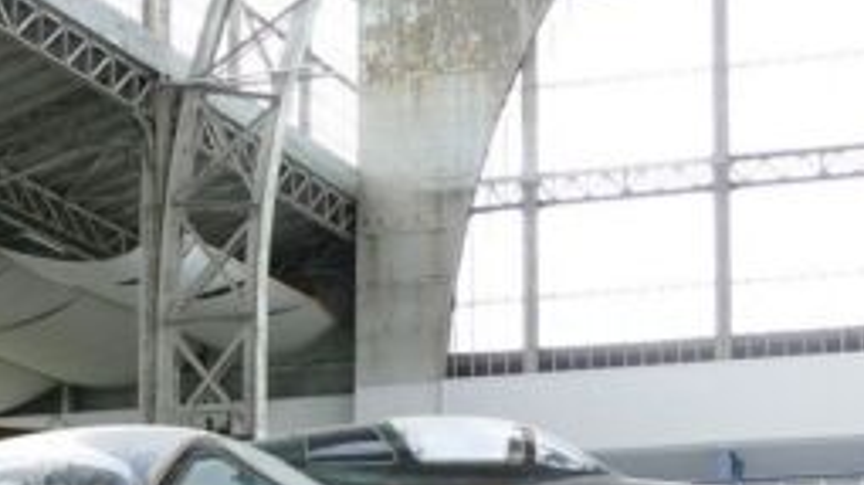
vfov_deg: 9.8
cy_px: 568
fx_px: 2793
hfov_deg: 17.4
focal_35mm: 122
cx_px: 129
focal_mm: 10
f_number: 3.2
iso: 100
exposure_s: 1/80
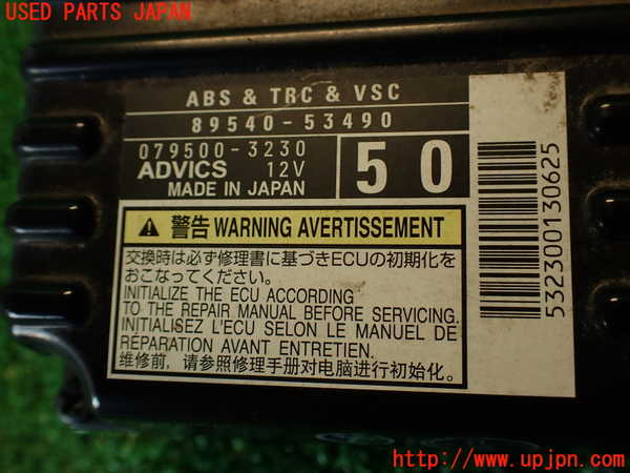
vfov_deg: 44.2
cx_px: 315
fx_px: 582
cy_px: 236
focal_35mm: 32
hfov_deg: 56.8
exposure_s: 1/60
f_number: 2.4
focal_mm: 5.79
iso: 200
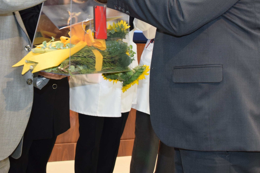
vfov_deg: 20.7
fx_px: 469
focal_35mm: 65
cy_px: 34
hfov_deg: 30.4
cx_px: 61
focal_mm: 18
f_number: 5
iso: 800
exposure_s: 1/100
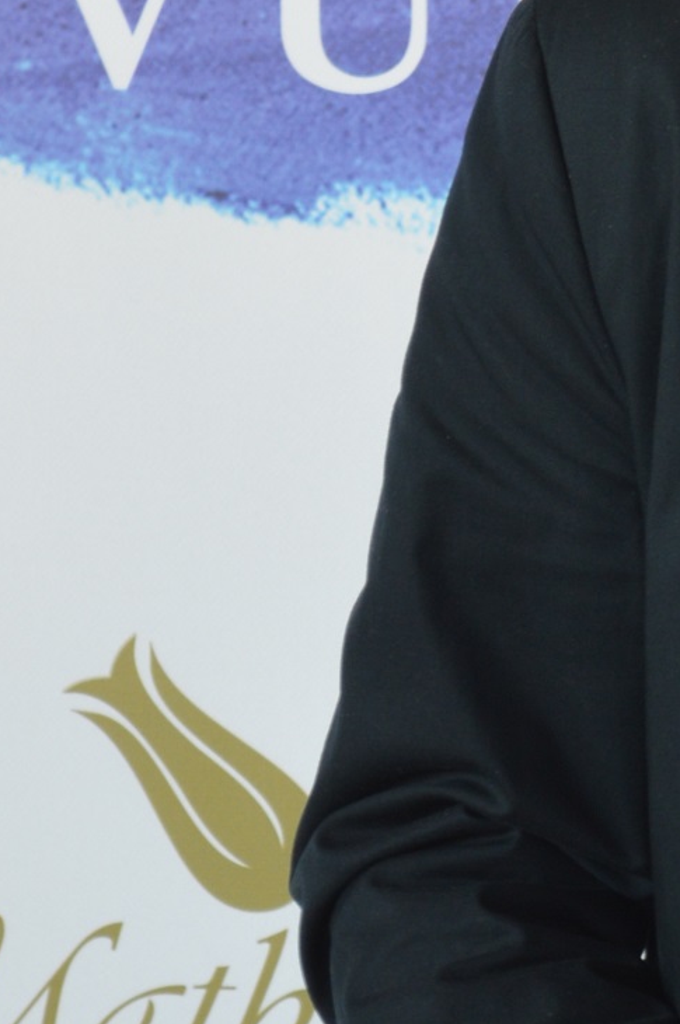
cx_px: 1294
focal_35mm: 339
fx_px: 9629
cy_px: 642
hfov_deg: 4.0
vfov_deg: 6.1
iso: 200
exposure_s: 1/25
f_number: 6.3
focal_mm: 55
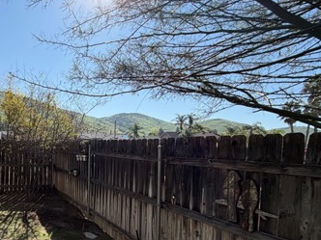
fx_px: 250
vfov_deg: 50.9
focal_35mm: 27
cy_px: 148
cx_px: 37
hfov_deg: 57.0
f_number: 2.2
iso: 25
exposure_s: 1/770
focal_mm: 2.22
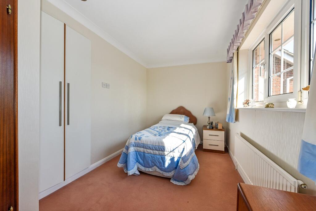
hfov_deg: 104.2
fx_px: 123
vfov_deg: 81.3
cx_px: 158
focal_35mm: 14
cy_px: 106
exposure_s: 1/200
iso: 400
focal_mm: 14
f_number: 10
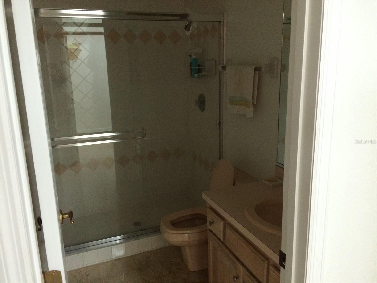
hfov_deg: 61.7
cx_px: 188
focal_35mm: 29
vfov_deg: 48.2
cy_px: 142
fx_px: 316
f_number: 2.2
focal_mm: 4.15
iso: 320
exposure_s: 1/30
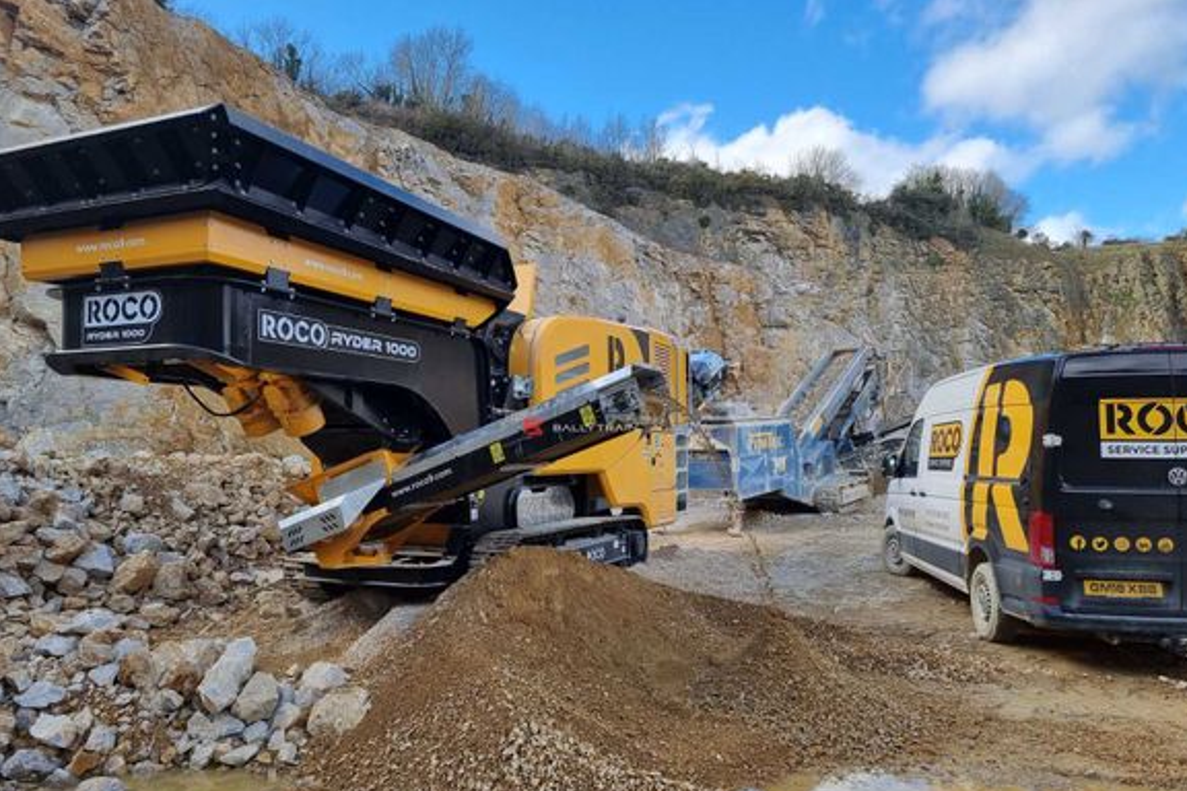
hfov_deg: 69.4
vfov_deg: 49.5
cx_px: 581
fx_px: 857
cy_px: 426
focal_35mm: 26
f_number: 1.8
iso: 50
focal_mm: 6.7
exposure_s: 1/395
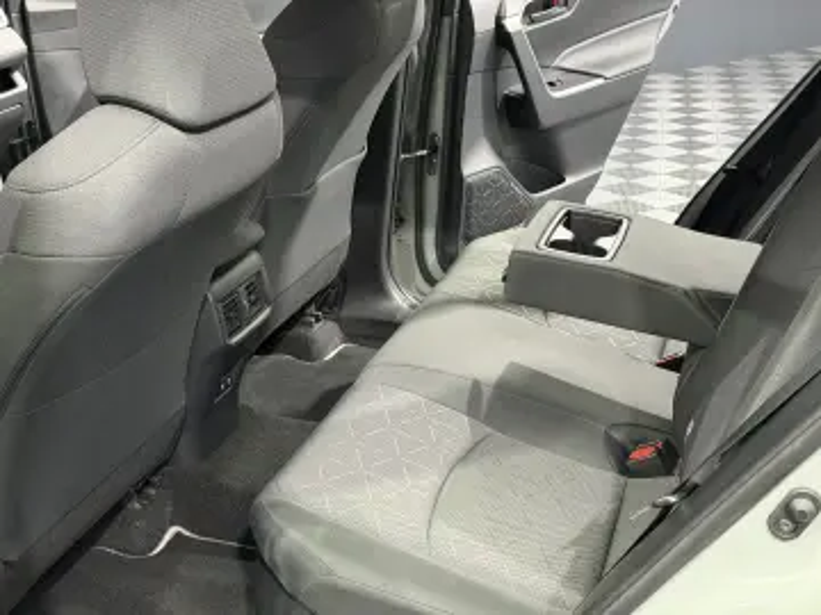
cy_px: 308
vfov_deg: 30.3
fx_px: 1138
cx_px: 410
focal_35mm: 48
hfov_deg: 39.7
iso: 500
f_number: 1.78
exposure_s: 1/33
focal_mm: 6.76
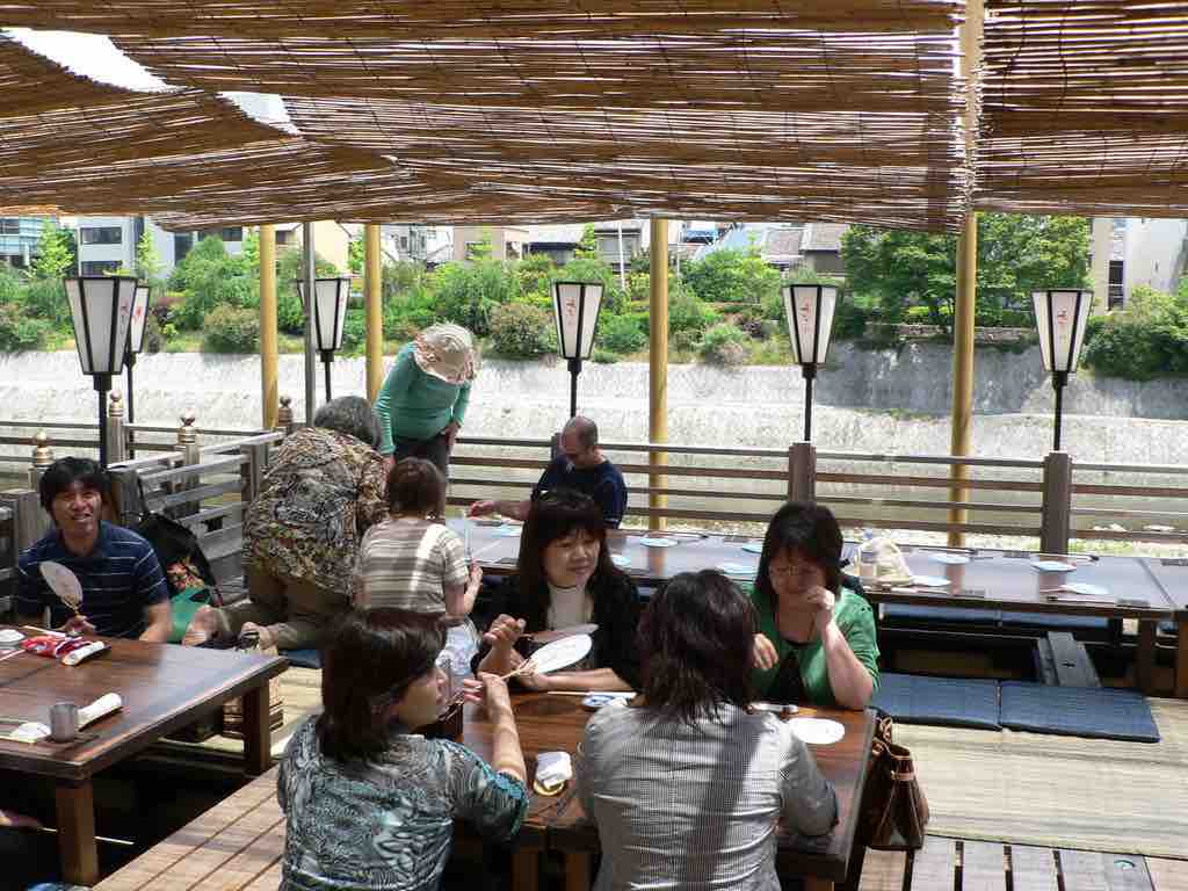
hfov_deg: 51.4
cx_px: 594
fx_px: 1235
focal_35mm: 36
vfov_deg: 39.7
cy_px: 446
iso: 80
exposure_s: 1/160
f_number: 4
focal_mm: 6
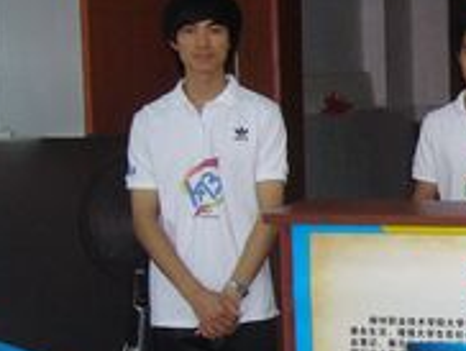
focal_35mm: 96
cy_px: 204
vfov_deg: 15.4
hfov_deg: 19.2
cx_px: 568
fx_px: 1294
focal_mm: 5.8
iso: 200
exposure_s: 1/60
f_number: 2.8
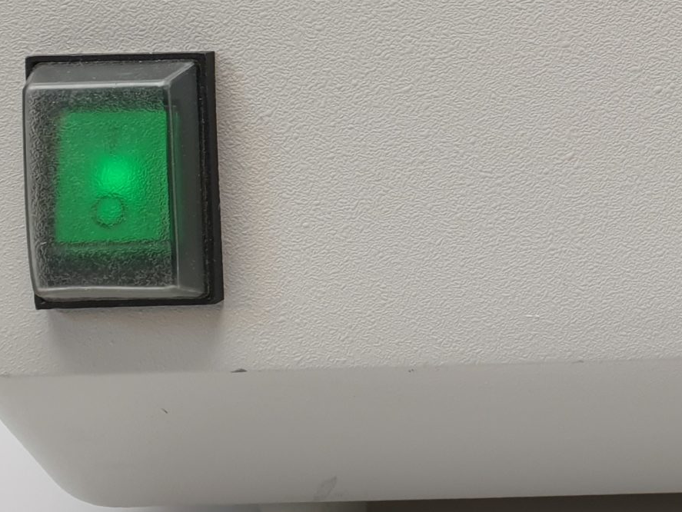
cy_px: 2
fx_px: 1478
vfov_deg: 19.1
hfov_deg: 23.9
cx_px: 798
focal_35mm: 75
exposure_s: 1/50
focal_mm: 4.3
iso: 64
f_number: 2.4
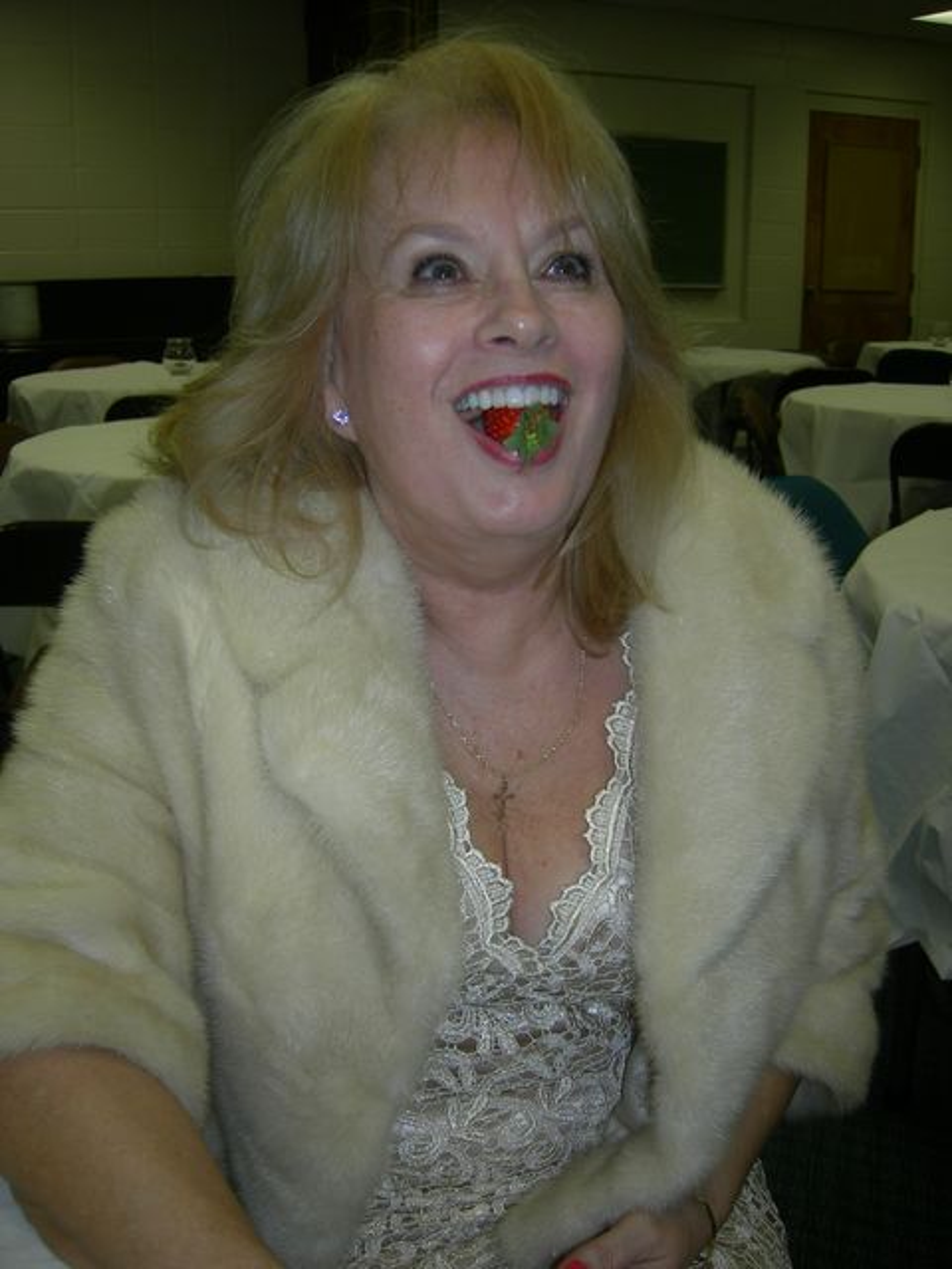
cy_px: 634
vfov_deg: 51.4
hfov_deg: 39.7
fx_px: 1320
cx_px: 476
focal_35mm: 36
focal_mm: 7.5
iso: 64
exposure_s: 1/60.1
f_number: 2.7
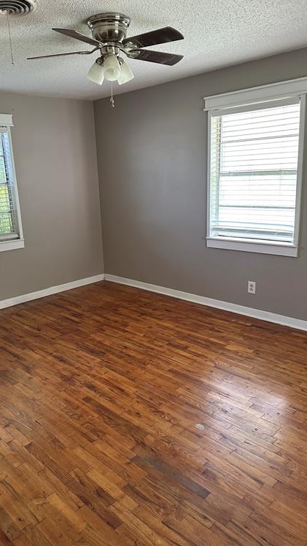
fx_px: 391
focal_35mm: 27
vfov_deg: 69.9
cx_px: 134
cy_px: 272
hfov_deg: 42.8
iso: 250
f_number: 1.78
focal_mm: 6.86
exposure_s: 1/60
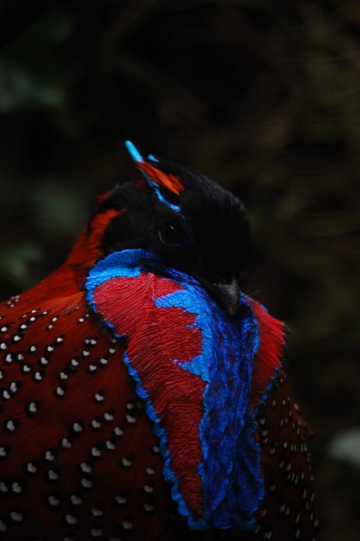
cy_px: 270
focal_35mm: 300
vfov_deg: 6.9
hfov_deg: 4.6
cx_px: 180
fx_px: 4507
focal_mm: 200
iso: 200
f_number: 5.6
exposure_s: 1/50
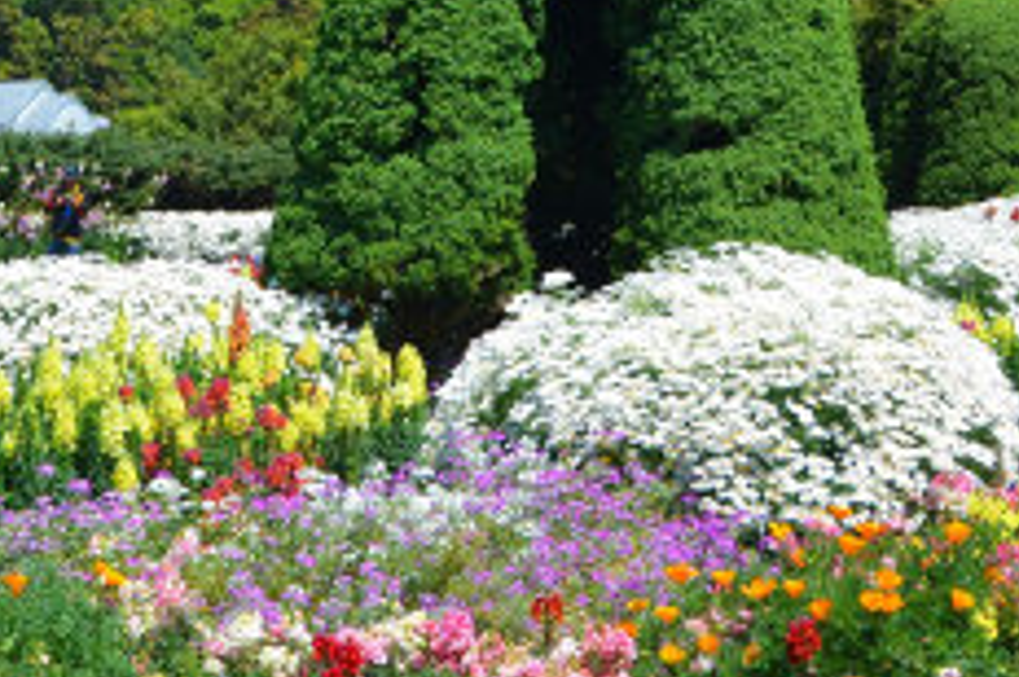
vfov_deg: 15.5
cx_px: 22
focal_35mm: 87
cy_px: 55
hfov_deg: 22.6
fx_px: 2459
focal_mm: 22
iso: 100
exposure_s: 1/250
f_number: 8
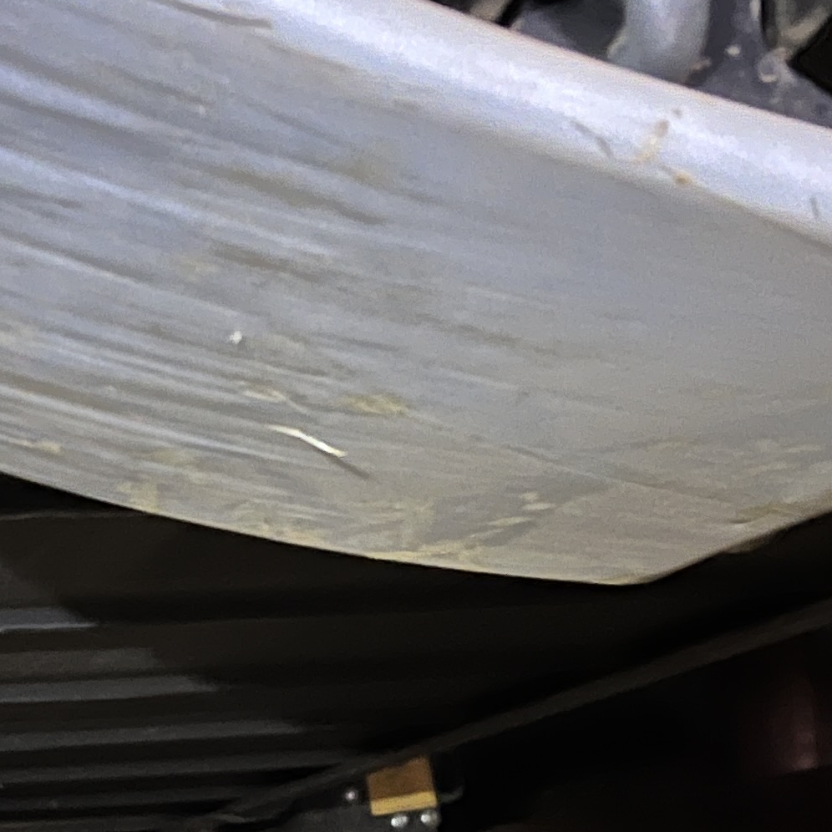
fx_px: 2529
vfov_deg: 18.2
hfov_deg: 18.3
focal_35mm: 93
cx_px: 42
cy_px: 845
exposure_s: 1/13
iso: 640
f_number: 1.6
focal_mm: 5.1
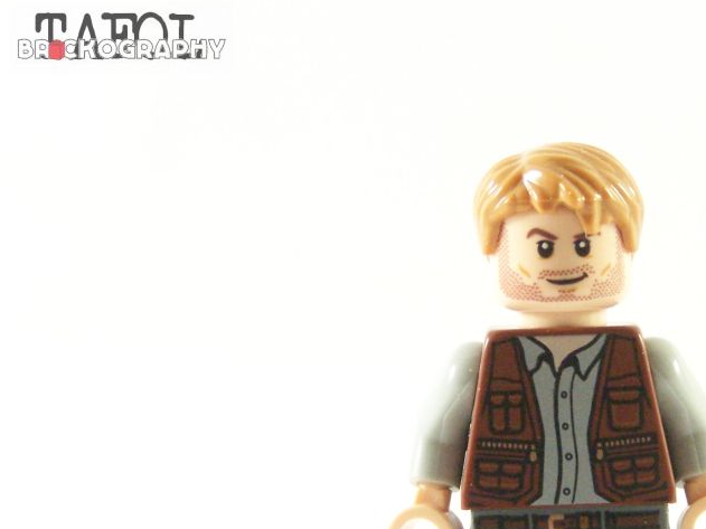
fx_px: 3874
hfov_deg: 10.4
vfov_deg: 7.8
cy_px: 419
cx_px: 571
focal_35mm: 190
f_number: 3.6
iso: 400
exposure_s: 1/60
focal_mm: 19.4
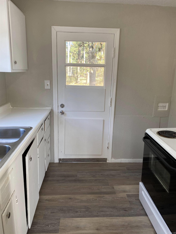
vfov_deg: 67.3
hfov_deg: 53.1
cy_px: 117
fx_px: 176
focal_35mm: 26
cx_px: 88
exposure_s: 1/121
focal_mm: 4.25
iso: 64
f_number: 1.8
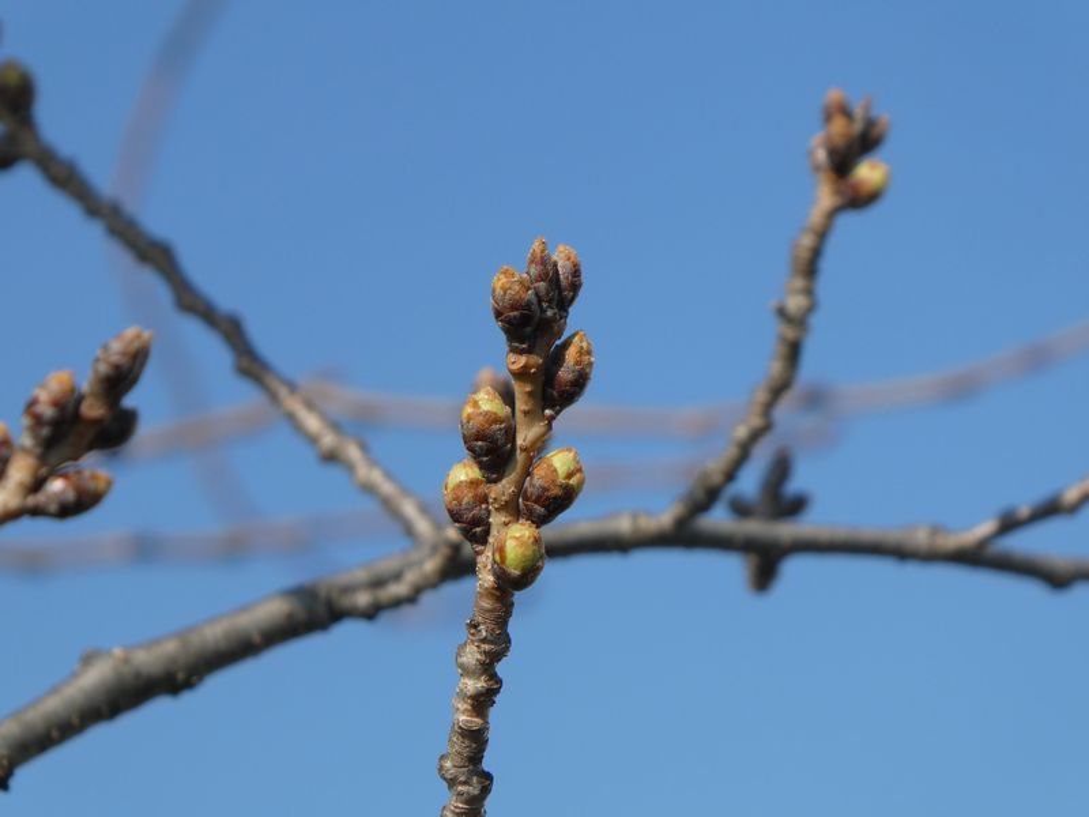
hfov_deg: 7.9
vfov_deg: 5.9
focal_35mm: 250
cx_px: 544
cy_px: 408
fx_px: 7865
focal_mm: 44.8
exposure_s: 1/400
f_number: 5.6
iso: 80
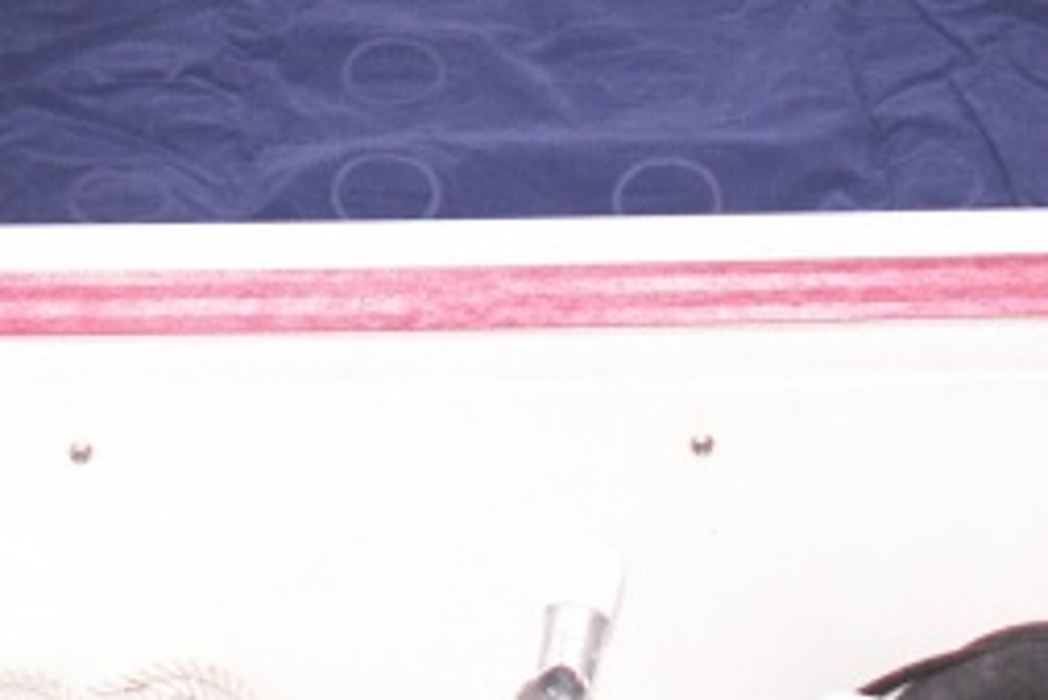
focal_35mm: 115
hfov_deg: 17.8
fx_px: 3350
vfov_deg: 11.6
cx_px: 584
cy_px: -211
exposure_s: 1/50
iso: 160
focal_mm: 5.86
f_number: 2.8
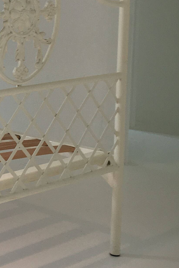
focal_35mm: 99
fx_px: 738
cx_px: -149
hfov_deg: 12.5
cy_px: 59
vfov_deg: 20.4
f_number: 2.2
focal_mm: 4.15
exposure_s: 1/50
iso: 25
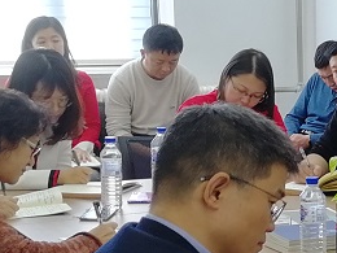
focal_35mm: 112
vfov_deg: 13.1
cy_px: 221
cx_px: 568
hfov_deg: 15.6
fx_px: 1090
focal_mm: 3.95
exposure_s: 1/50
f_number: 2.2
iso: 80
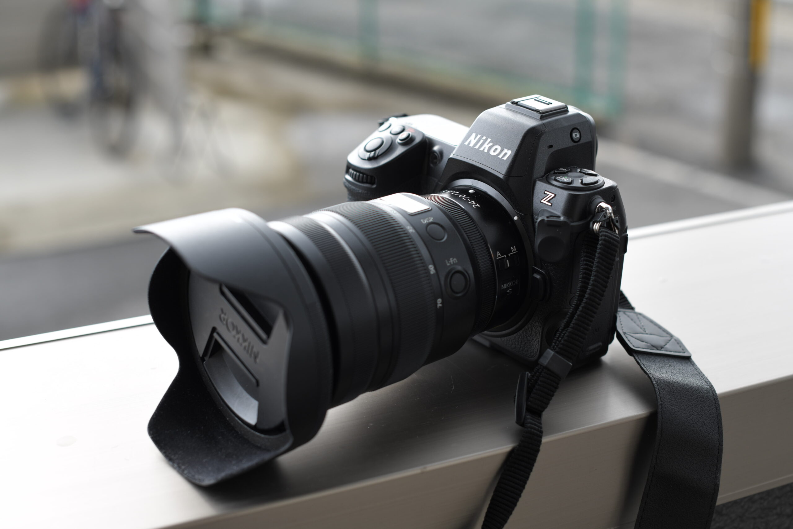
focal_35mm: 50
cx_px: 396
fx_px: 1101
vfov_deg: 27.0
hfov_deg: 39.6
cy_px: 264
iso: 100
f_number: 4.5
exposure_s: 1/100
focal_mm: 50
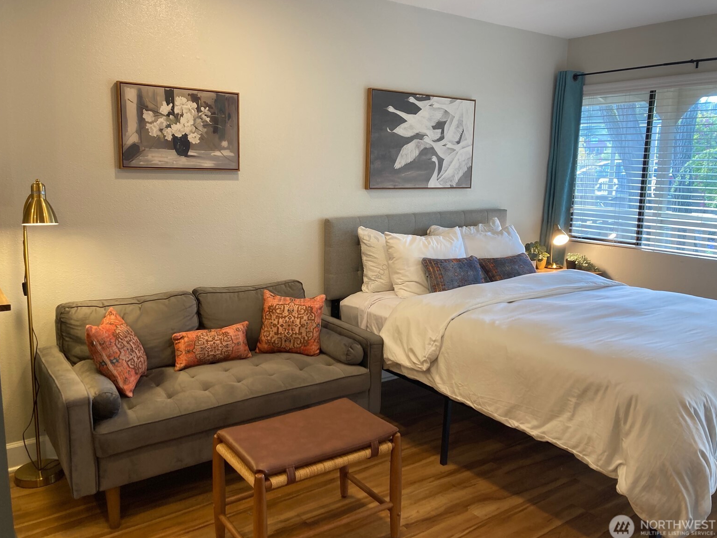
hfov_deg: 61.7
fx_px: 601
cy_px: 268
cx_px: 358
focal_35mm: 29
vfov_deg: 48.2
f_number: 1.8
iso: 64
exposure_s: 1/60
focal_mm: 3.99
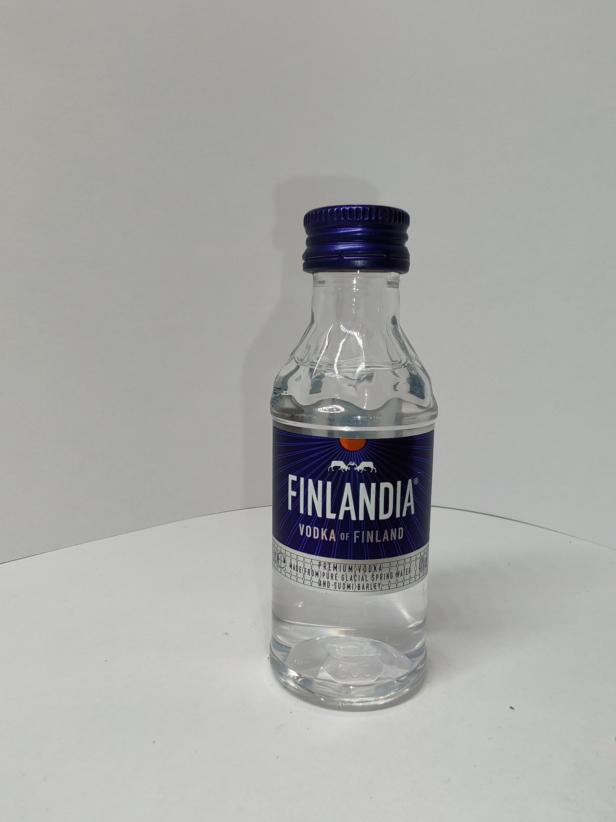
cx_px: 308
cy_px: 411
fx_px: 641
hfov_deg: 51.4
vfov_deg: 65.3
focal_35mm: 27
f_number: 2.2
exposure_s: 1/100
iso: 50
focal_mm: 1.96
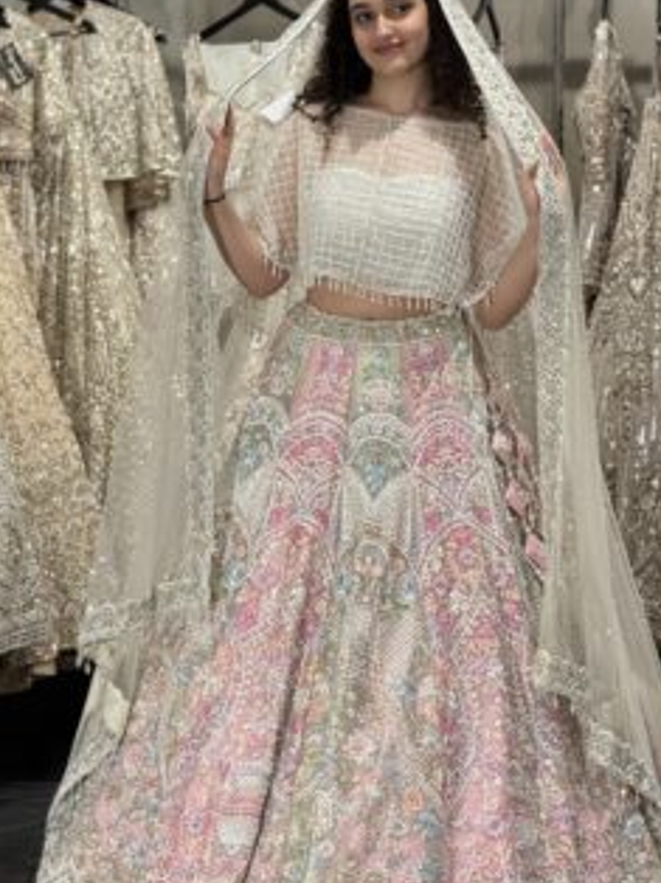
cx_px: 399
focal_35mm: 153
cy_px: 442
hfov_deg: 9.7
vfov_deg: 12.9
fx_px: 3901
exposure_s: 1/100
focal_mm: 15.66
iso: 125
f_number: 2.8
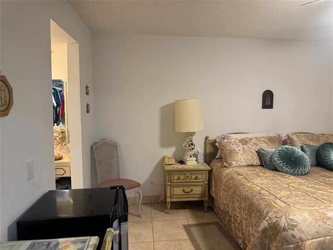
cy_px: 125
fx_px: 231
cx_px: 166
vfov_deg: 56.8
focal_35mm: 24
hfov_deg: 71.6
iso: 160
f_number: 1.78
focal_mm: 6.76
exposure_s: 1/60
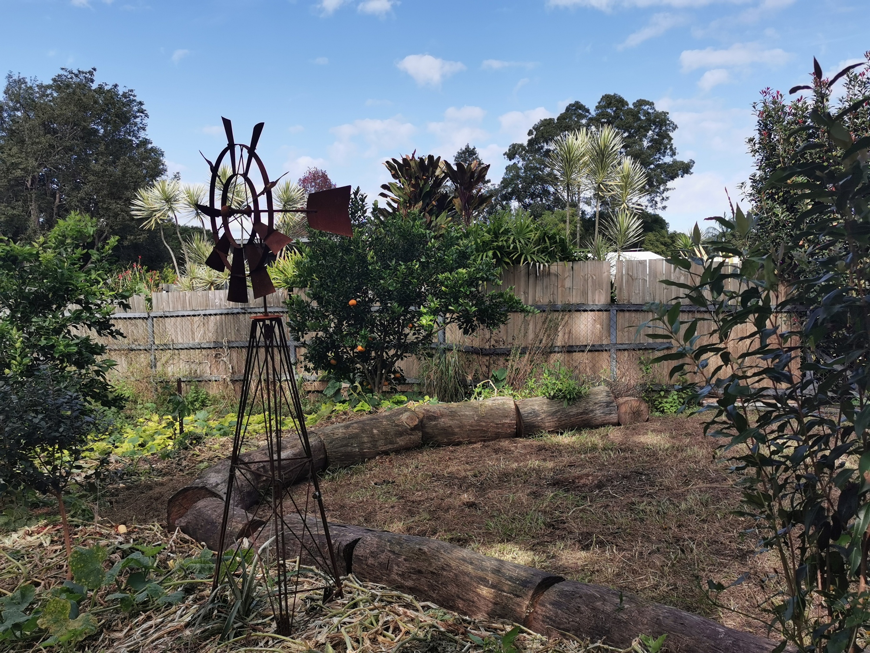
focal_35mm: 34
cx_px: 435
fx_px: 855
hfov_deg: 54.0
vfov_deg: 41.8
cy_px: 326
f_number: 1.6
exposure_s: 1/2874
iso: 50
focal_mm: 5.56
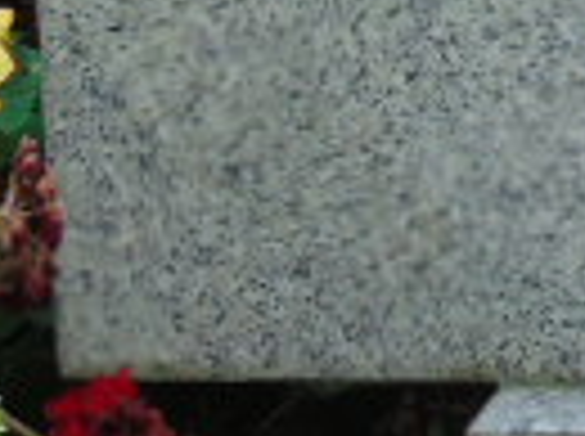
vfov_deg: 3.6
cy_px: -315
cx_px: 1220
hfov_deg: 4.8
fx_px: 6832
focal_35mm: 405
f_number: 4.1
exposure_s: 1/200
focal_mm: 15
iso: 80
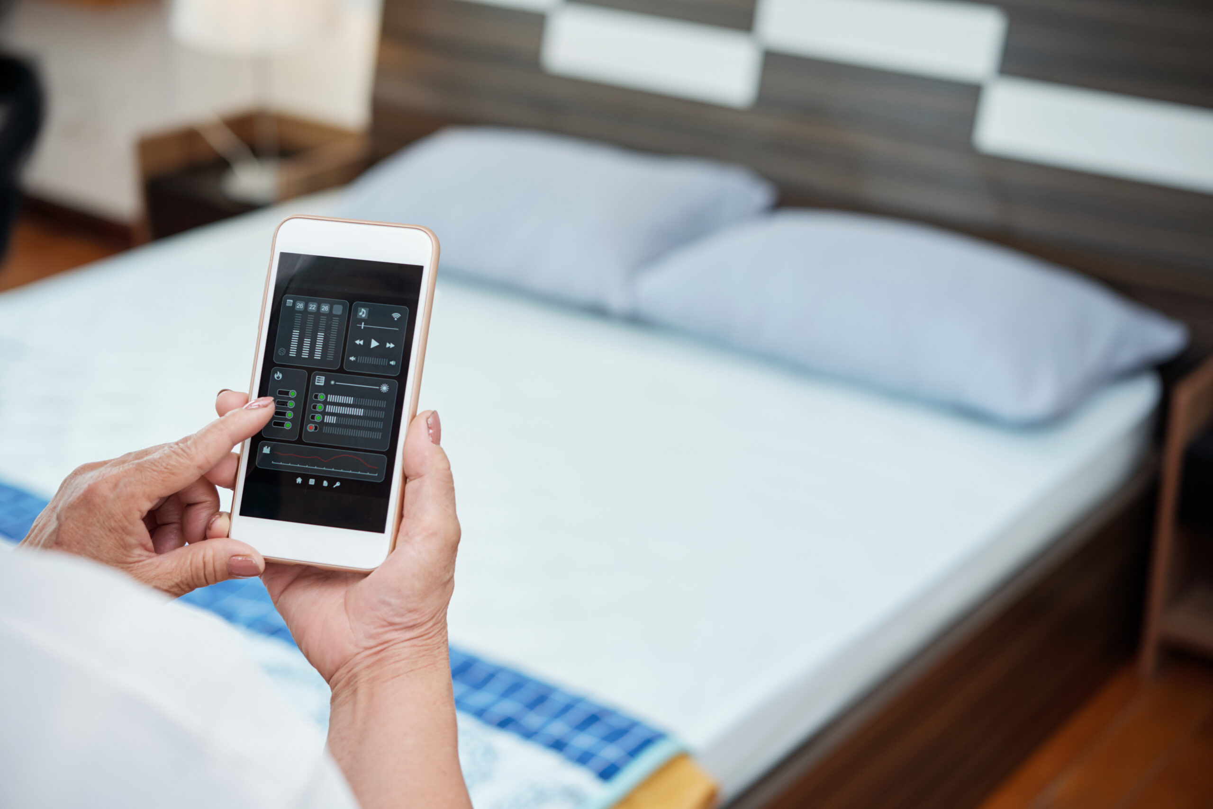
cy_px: 404
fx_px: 2022
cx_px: 606
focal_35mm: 60
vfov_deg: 22.6
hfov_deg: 33.4
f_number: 4
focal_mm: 60
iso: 400
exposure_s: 1/125
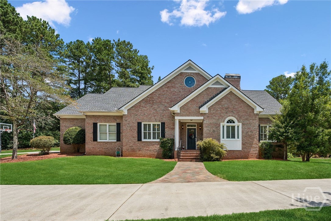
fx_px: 170
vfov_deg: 65.9
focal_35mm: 18
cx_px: 166
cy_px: 110
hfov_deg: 88.5
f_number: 8
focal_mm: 18.5
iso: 100
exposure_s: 1/125
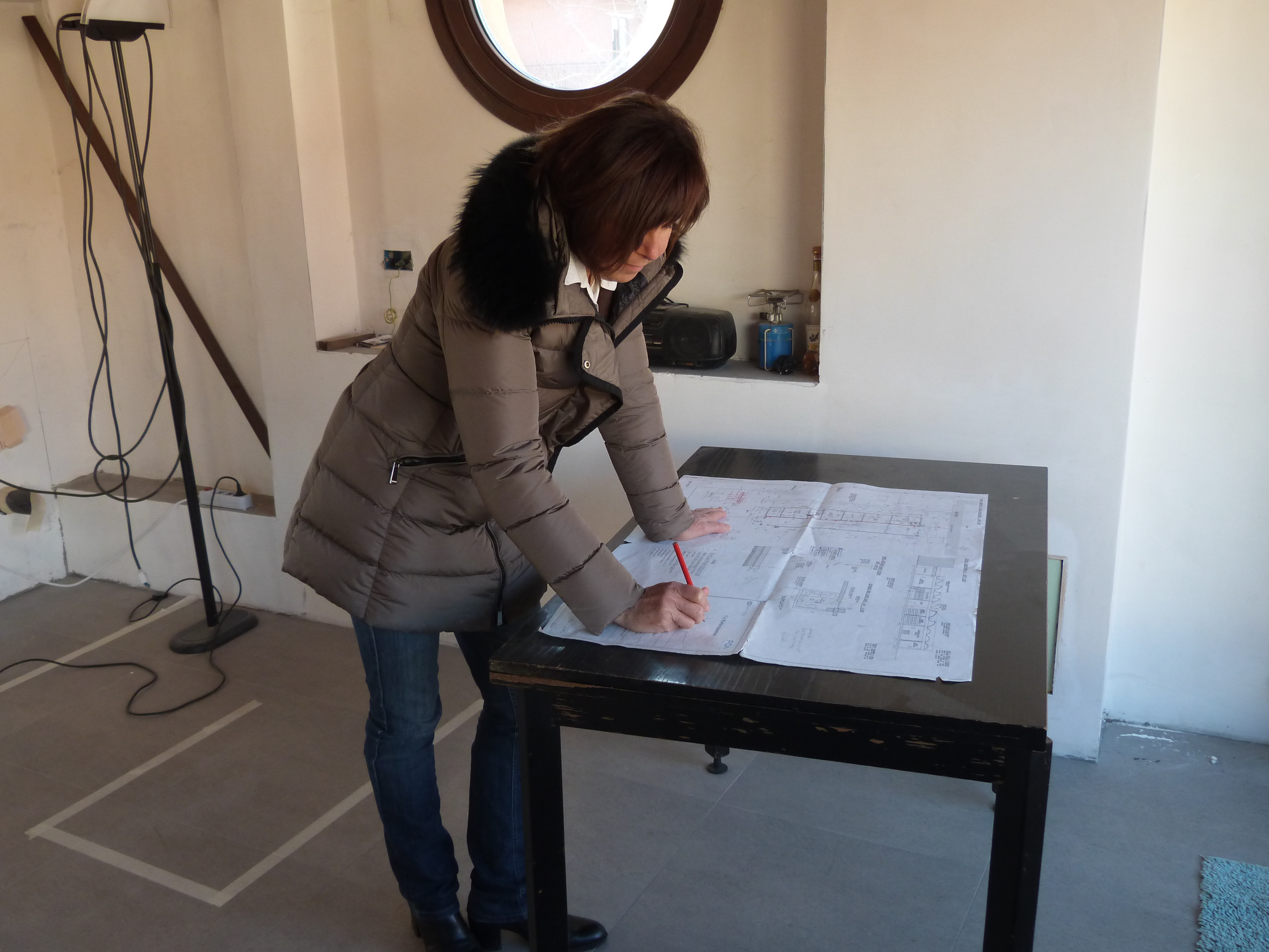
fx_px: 1210
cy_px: 476
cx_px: 634
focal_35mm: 33
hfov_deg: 55.4
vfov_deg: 42.9
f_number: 3
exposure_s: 1/60
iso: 160
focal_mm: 5.8
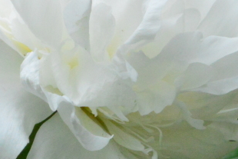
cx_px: 164
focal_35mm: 1188
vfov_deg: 1.2
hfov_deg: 1.7
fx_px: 7857
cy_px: 46
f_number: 32
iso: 5000
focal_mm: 240
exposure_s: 1/250
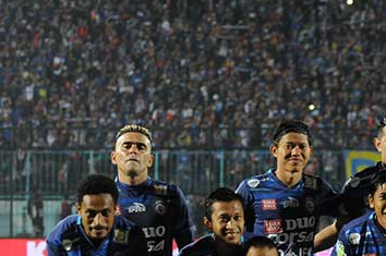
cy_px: 225
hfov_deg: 7.6
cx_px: 435
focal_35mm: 271
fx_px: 2902
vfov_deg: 5.1
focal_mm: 80
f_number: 4
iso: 1000
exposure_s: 1/80
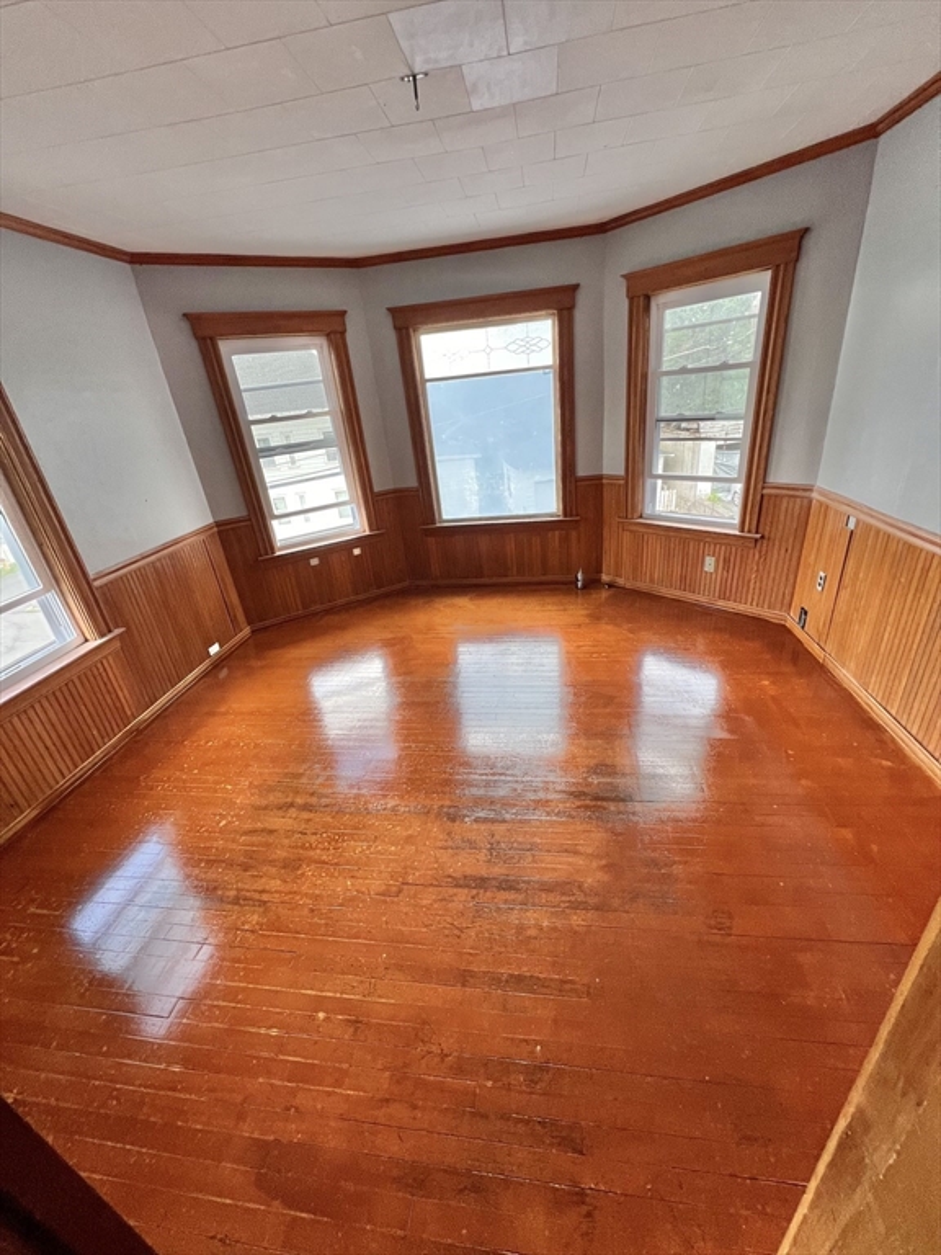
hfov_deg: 89.9
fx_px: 471
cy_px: 628
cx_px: 470
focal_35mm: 13
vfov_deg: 106.2
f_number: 1.8
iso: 80
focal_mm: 1.57
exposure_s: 1/99
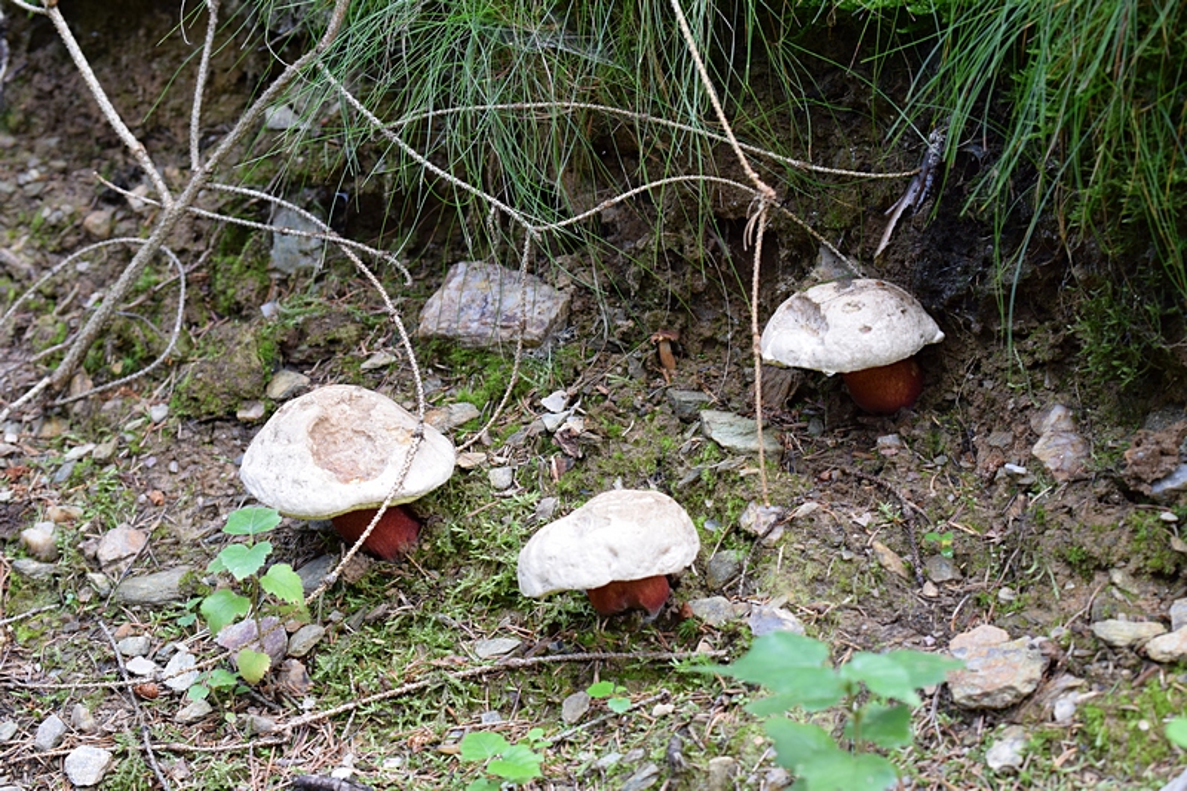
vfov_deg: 15.2
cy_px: 396
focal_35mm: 90
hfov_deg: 22.6
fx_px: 2967
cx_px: 594
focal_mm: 60
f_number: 5.6
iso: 560
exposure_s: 1/125
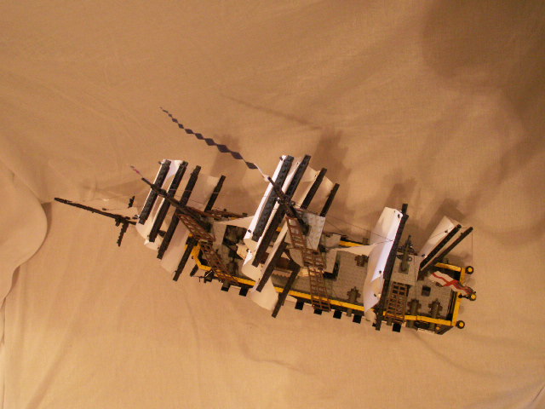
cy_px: 204
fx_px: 551
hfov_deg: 52.6
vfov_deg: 40.7
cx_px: 272
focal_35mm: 35
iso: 160
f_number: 2.8
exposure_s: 1/10
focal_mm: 5.86
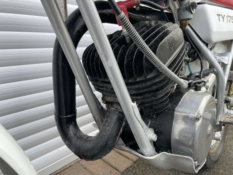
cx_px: 116
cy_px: 88
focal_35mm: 26
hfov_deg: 67.3
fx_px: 175
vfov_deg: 53.1
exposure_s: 1/121
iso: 40
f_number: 1.6
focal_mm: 4.2
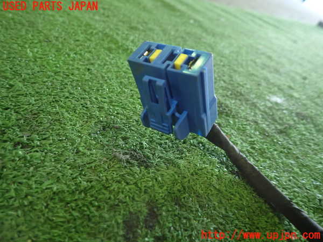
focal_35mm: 25
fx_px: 233
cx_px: 162
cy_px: 121
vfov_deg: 54.9
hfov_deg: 69.4
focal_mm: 4.5
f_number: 2
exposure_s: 1/30
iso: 400
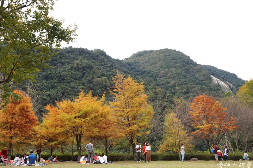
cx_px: 126
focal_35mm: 33
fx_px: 232
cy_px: 84
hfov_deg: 57.3
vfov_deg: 39.9
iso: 100
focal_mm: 22
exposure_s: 1/100
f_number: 8
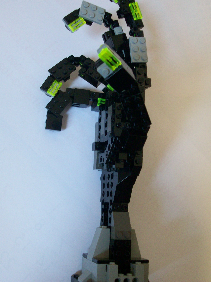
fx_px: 406
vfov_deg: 38.2
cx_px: 106
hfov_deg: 29.1
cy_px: 130
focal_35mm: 50
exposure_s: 1/13.2
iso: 160
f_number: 3.1
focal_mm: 7.6
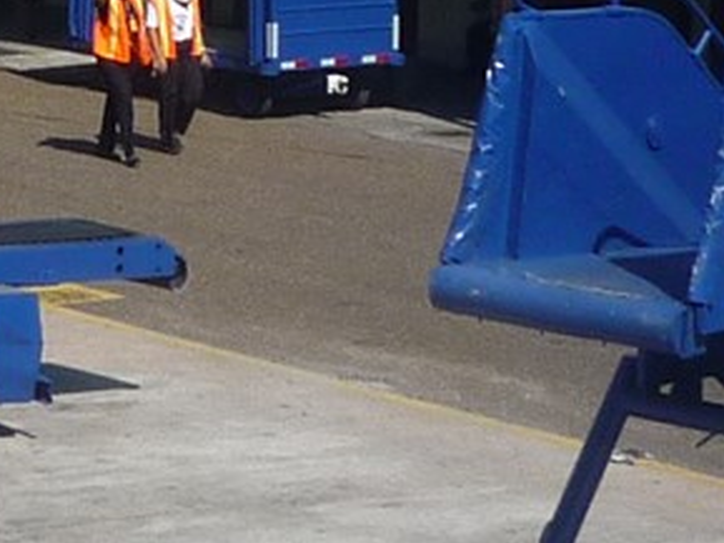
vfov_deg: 7.7
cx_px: -343
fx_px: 3955
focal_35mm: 189
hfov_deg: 10.1
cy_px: -253
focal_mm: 5.2
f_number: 5.6
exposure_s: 1/640
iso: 100
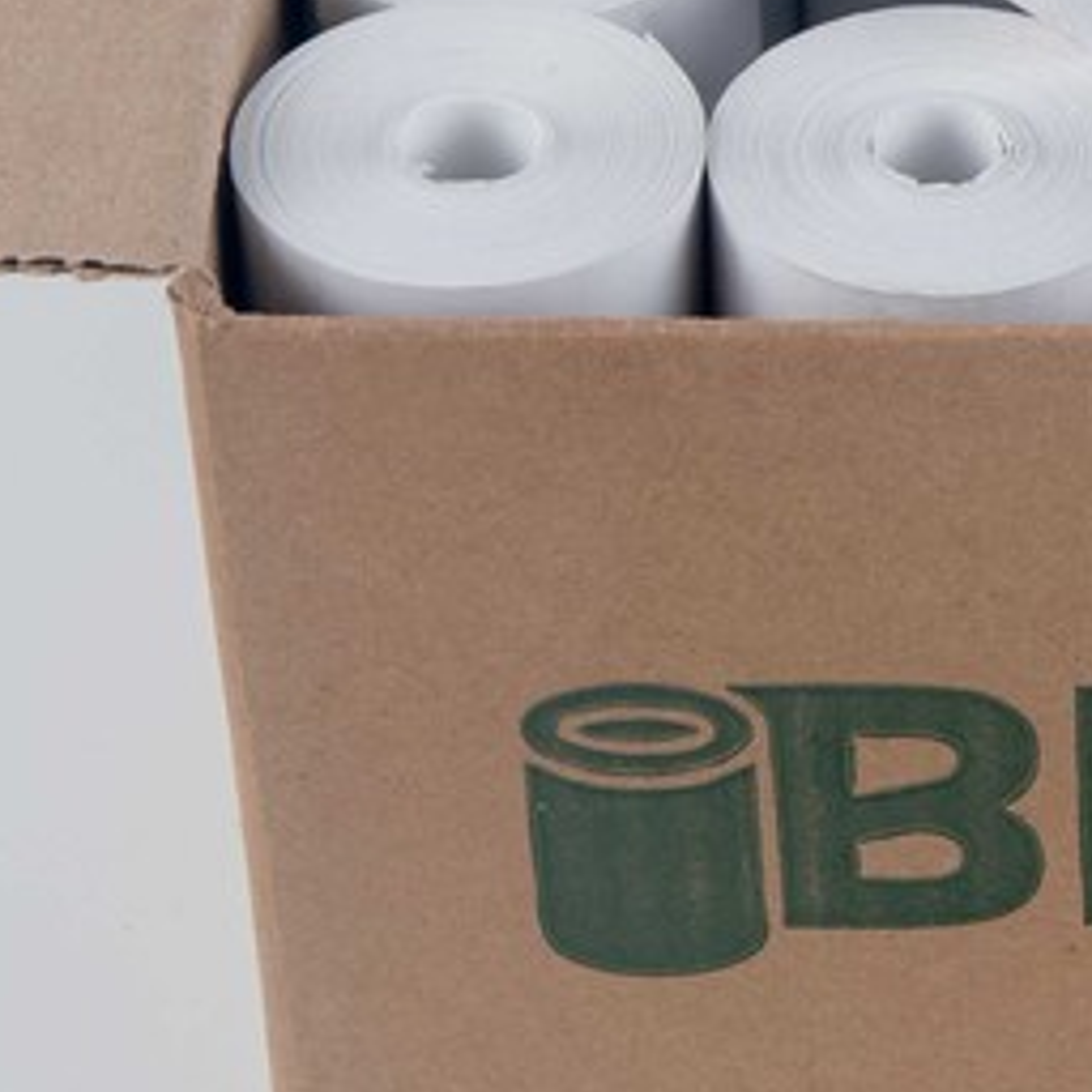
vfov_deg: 9.1
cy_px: -92
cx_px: 1412
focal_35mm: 191
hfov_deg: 9.0
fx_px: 6817
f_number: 11
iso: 400
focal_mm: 48
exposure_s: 1/160
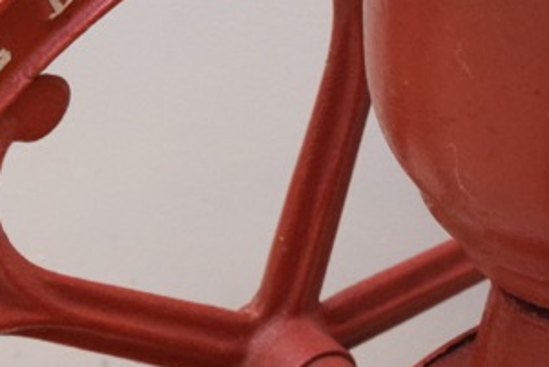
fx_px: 4175
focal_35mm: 274
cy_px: 324
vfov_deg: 5.0
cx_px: 69
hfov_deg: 7.5
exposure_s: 1/60
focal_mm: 55
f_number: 5.6
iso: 3200
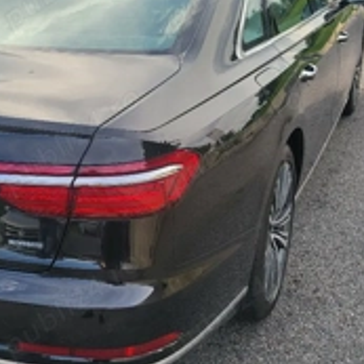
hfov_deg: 34.3
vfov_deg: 34.7
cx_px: 114
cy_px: 166
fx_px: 583
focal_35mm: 49
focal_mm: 5
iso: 40
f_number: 1.8
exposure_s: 1/714
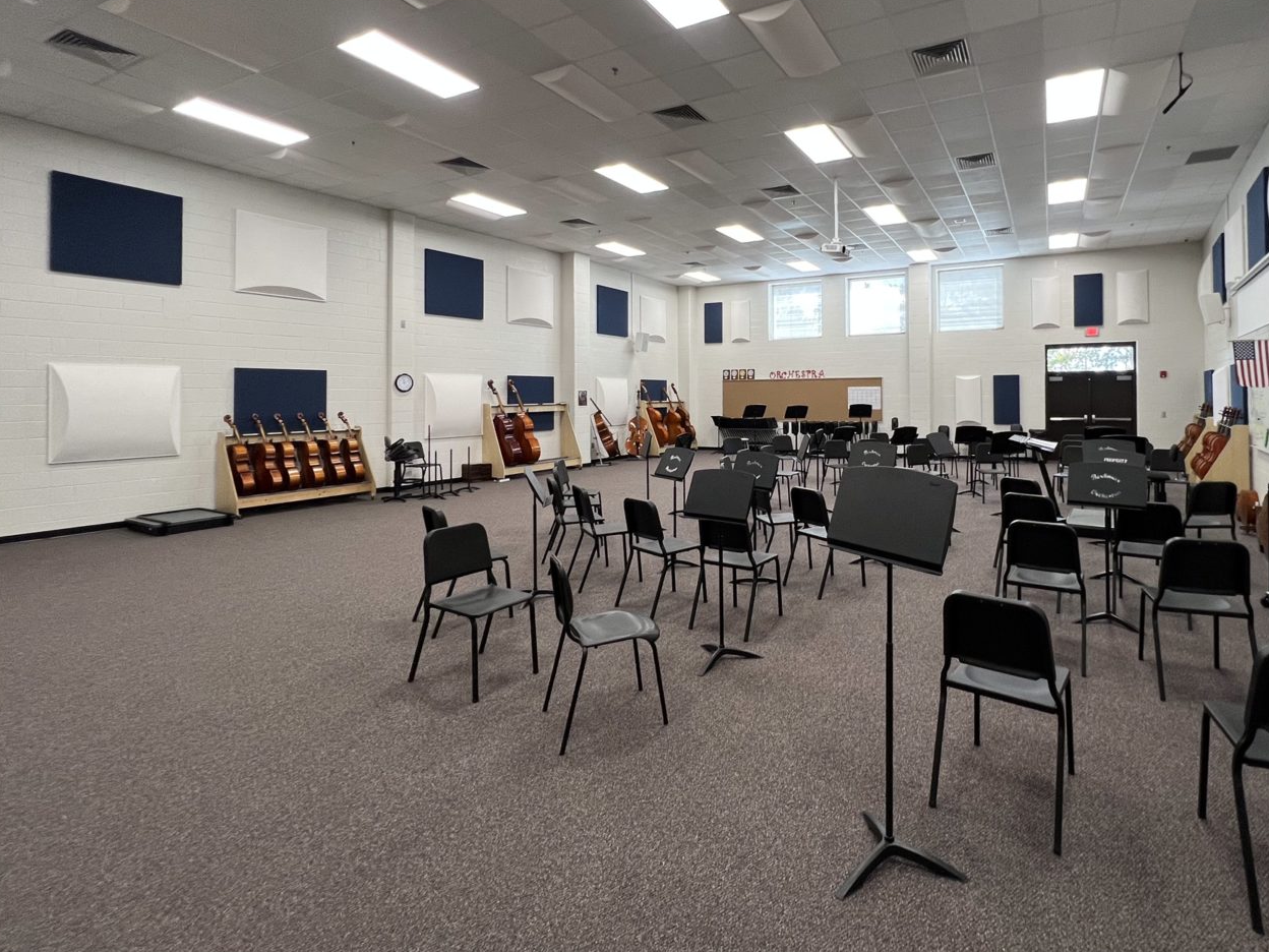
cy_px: 392
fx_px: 587
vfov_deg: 77.4
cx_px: 770
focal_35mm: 16
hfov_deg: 93.1
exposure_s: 1/120
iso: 200
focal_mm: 1.57
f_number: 1.8
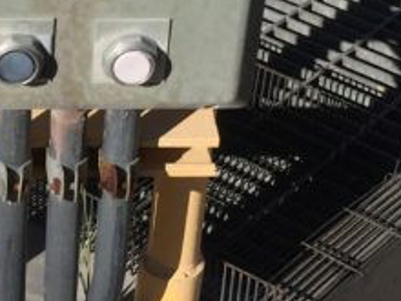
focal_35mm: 135
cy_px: 104
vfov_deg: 11.0
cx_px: 46
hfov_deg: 14.5
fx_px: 1564
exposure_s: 1/3300
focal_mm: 4.15
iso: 32
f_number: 2.2
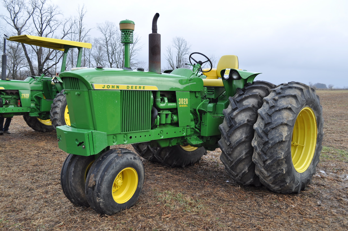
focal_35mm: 33
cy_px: 116
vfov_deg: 39.9
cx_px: 174
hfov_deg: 57.3
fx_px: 319
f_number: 6.3
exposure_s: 1/160
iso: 200
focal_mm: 22
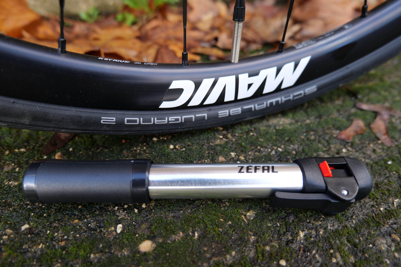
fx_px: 223
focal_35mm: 20
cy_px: 134
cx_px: 200
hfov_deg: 84.0
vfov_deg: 61.9
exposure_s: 1/60
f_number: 3.5
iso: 160
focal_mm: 20
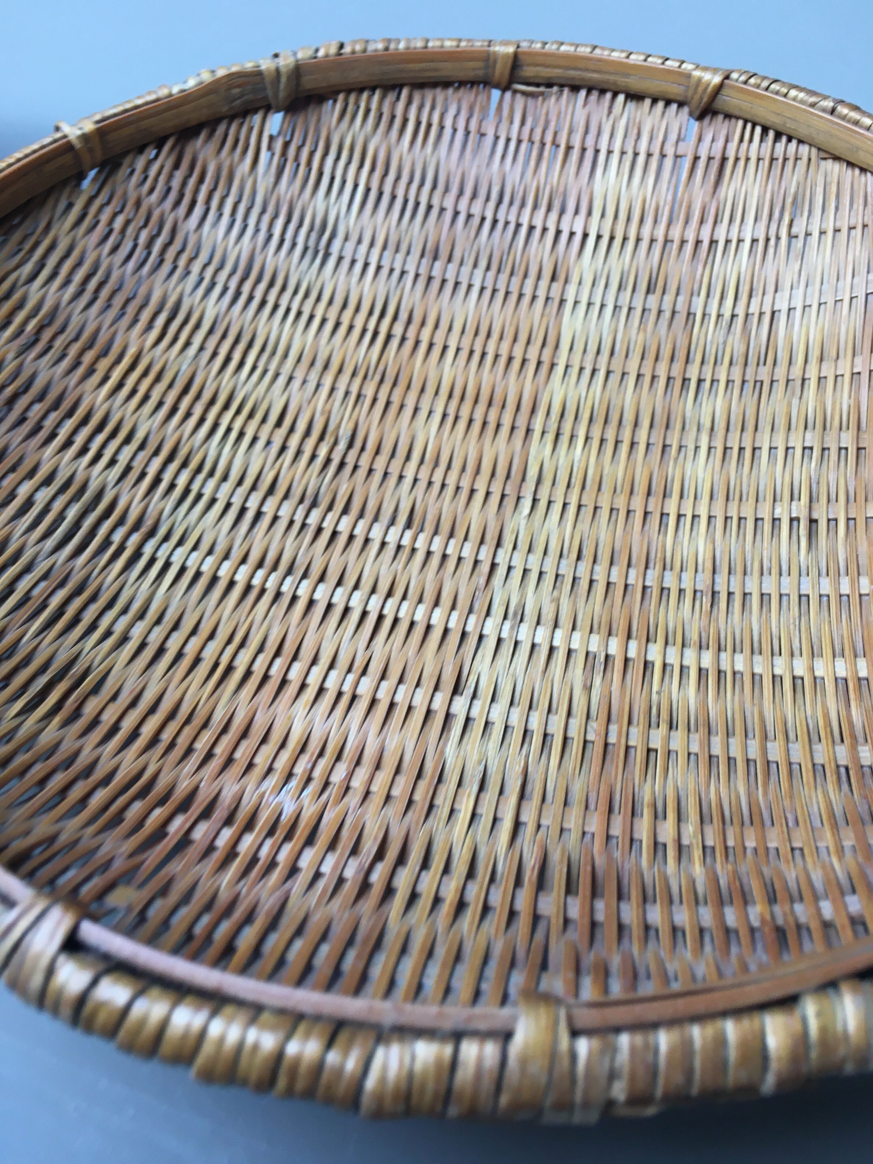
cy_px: 582
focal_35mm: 29
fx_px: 975
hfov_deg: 48.2
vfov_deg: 61.7
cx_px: 436
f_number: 2.2
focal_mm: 4.15
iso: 25
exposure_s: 1/33
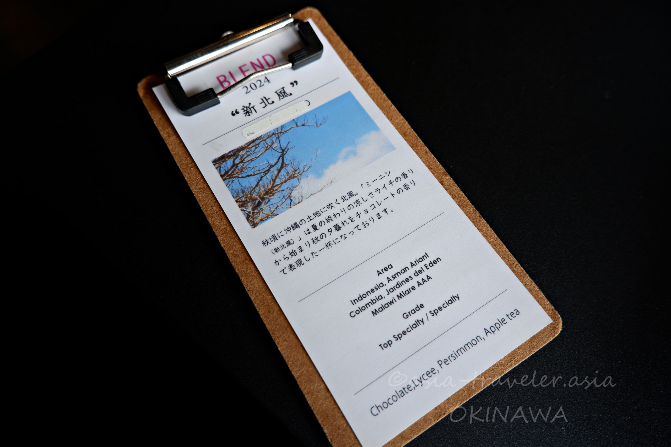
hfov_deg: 76.1
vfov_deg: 55.1
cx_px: 336
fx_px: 429
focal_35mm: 23
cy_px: 224
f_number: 4
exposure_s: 1/70
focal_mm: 15
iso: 200
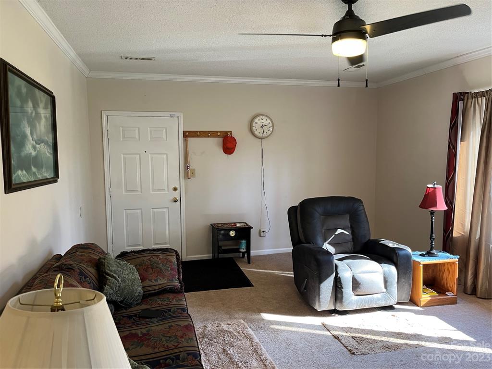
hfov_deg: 67.3
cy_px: 184
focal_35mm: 26
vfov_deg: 53.1
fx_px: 370
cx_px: 246
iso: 80
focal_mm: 5.1
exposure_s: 1/60
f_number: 1.6
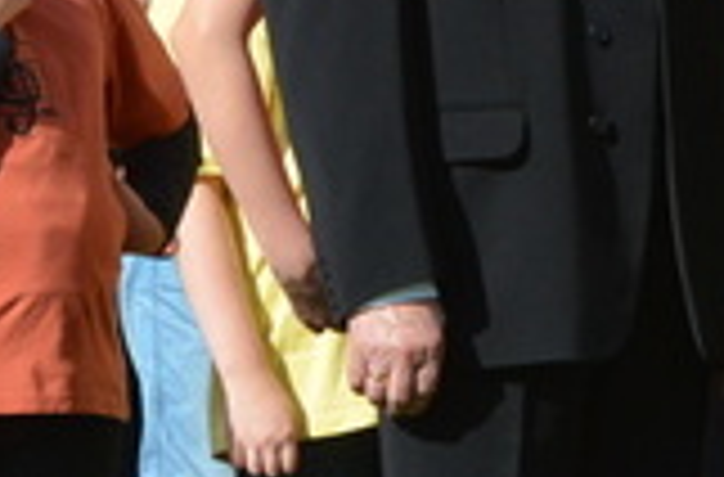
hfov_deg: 2.4
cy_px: 162
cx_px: 1070
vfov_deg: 1.6
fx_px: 17268
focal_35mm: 862
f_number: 9
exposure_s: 1/1250
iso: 800
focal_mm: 130
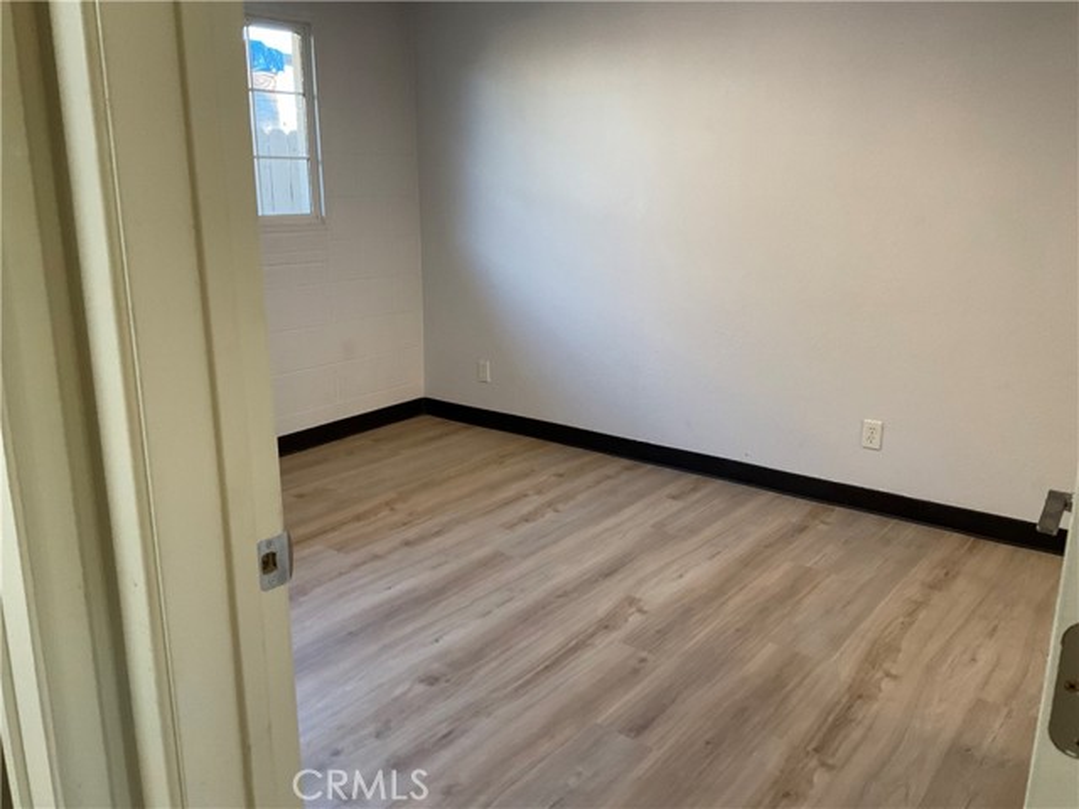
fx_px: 904
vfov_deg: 48.2
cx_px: 540
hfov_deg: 61.7
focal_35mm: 29
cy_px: 404
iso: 125
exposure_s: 1/60
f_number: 1.8
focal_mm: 3
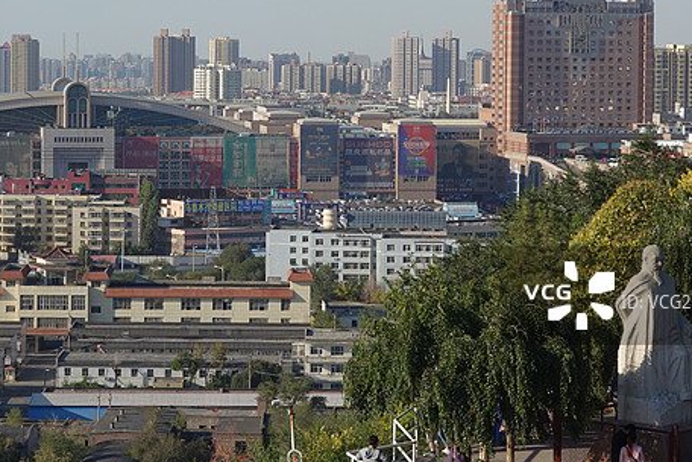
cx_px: 232
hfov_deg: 16.9
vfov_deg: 11.3
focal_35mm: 121
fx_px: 2326
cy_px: 107
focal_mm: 25.63
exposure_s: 1/500
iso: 125
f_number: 5.6
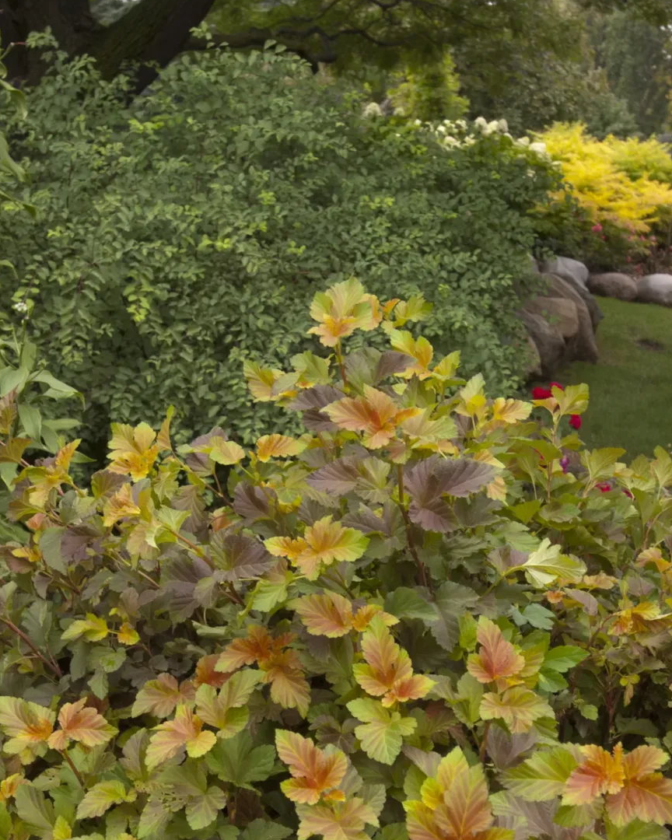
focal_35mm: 64
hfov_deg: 23.8
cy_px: 549
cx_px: 366
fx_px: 1591
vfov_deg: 29.4
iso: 400
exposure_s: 1/100
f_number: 7.1
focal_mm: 32
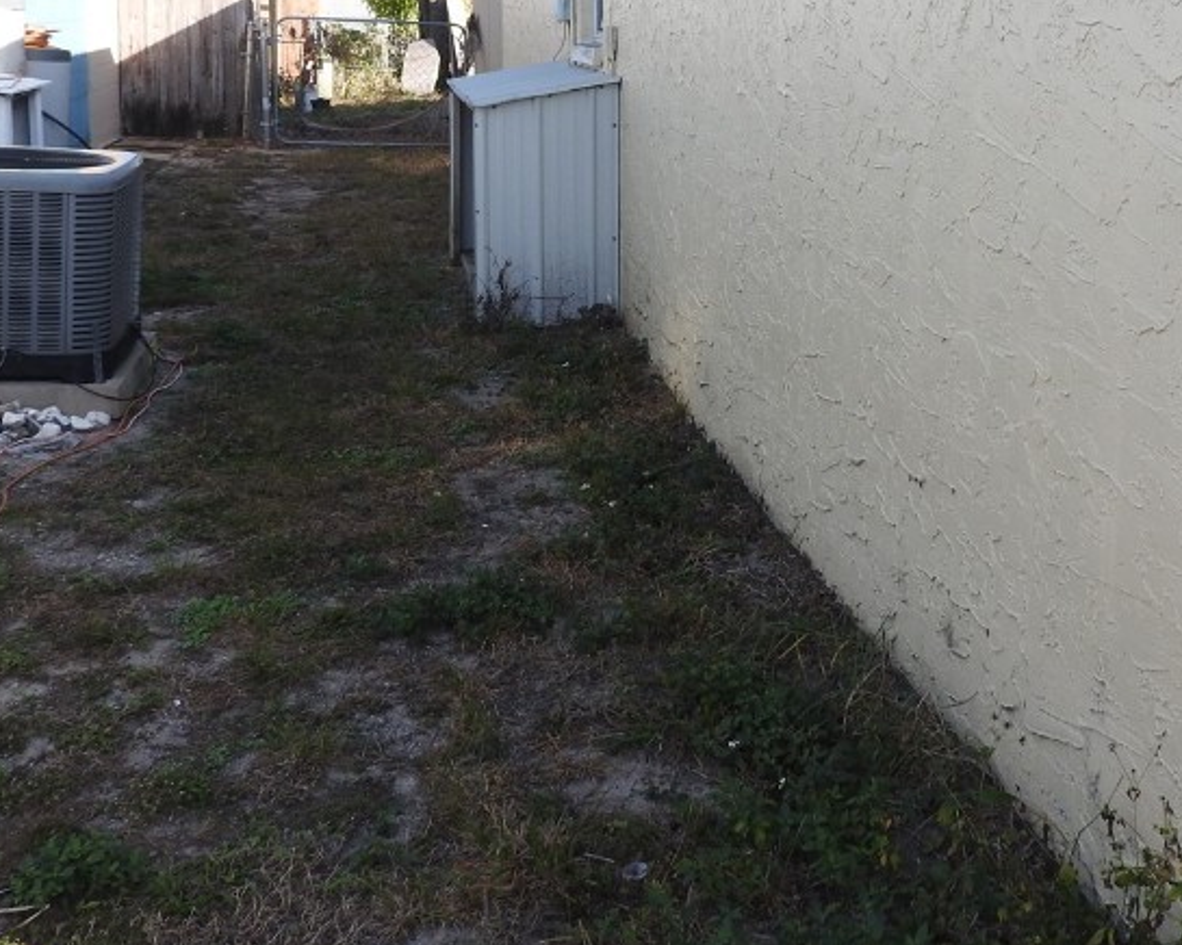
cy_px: 202
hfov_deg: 41.6
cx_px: 753
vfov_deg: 33.3
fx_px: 1539
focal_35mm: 44
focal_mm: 4.3
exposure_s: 1/400
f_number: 3.3
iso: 100
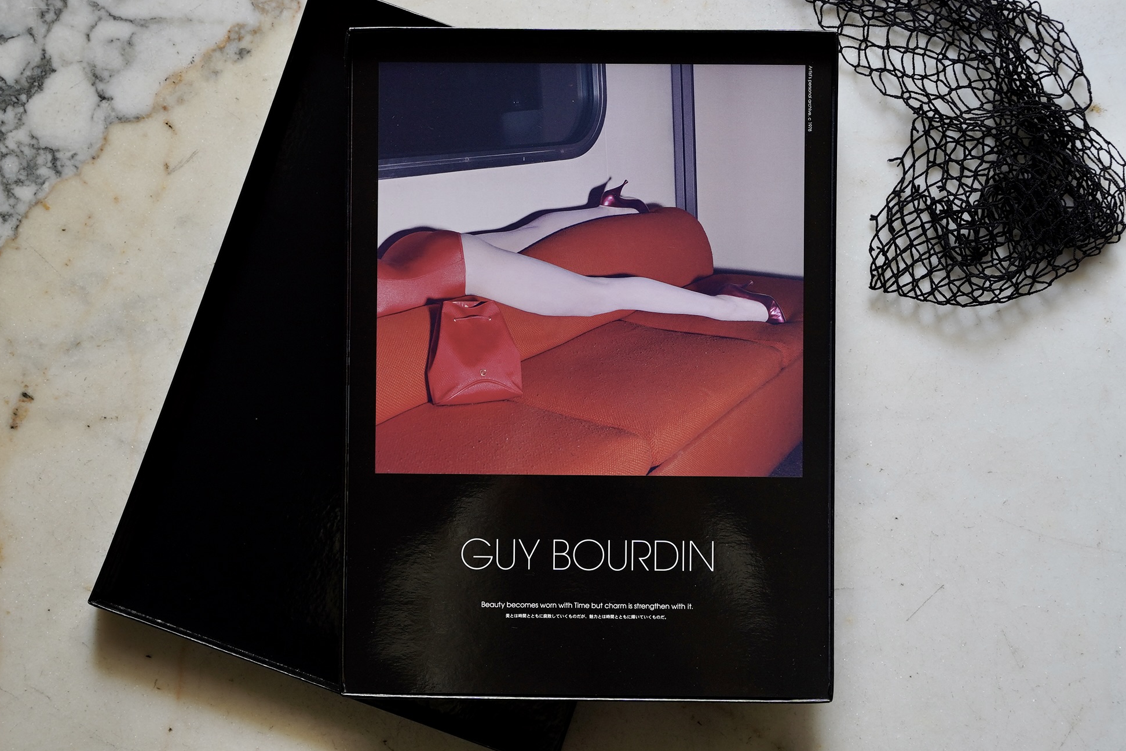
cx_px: 557
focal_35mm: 83
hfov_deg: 24.5
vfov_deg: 16.5
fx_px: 2596
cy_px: 377
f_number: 3.2
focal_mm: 54.7
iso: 250
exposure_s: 1/160
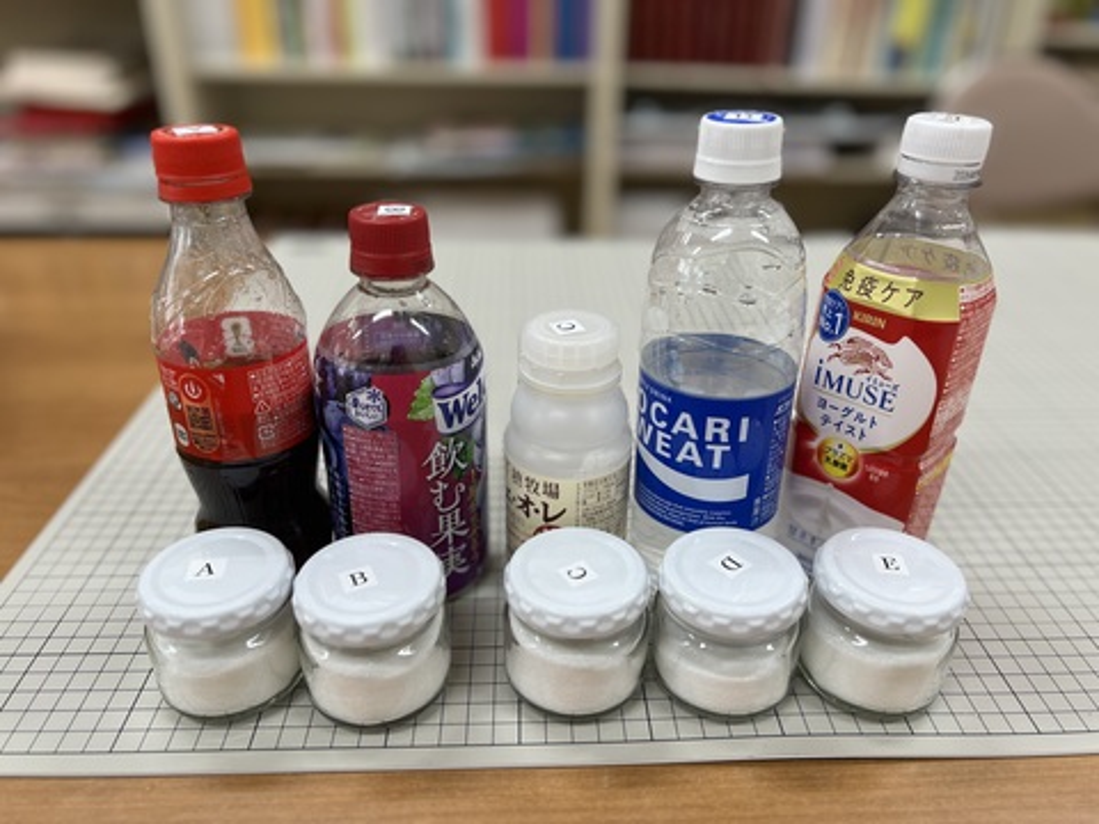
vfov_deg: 53.1
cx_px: 550
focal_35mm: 26
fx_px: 825
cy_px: 412
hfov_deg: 67.3
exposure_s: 1/120
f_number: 1.5
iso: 64
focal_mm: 5.7
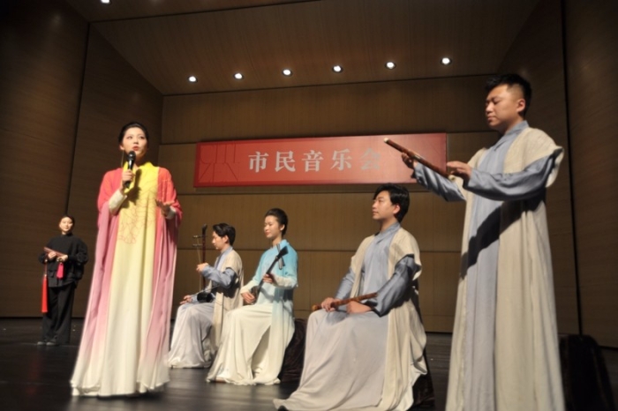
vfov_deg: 41.1
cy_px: 206
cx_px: 309
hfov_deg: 58.7
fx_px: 549
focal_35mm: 32
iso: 250
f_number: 3.8
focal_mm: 32
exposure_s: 1/20
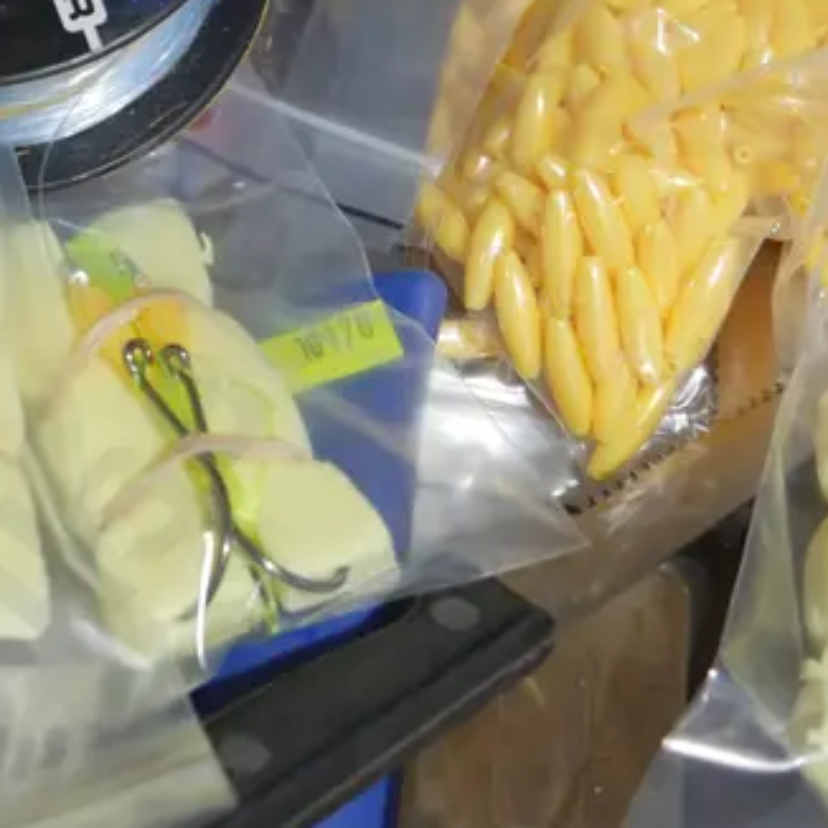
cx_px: 293
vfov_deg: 15.7
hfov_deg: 15.7
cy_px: 287
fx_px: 3004
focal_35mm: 111
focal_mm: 20
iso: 500
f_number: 4.4
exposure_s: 1/60
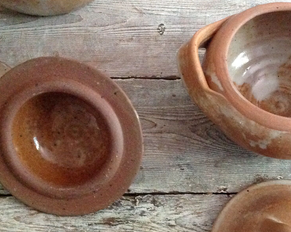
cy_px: 155
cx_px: 229
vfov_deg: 25.3
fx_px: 517
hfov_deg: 30.7
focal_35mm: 60
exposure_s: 1/15
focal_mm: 4.28
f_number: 2.4
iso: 800
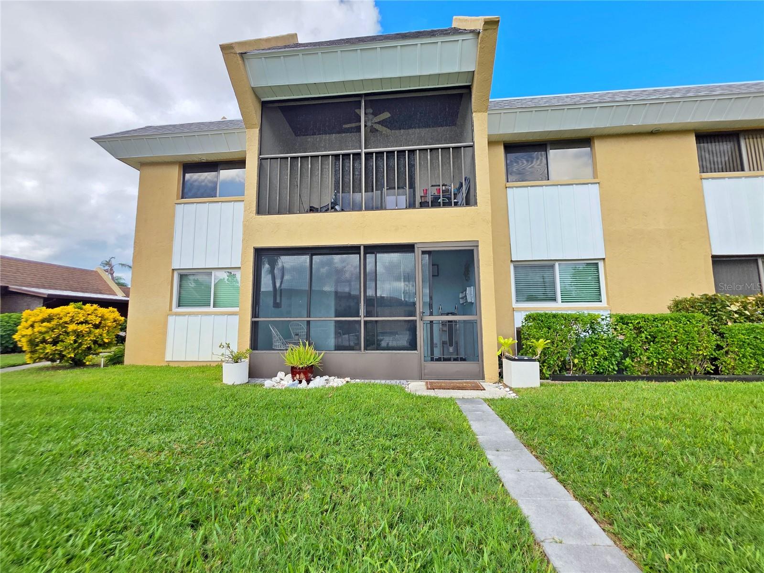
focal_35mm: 13
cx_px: 382
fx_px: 287
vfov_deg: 89.9
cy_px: 286
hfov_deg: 106.2
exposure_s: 1/1105
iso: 40
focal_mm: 2.2
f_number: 1.9
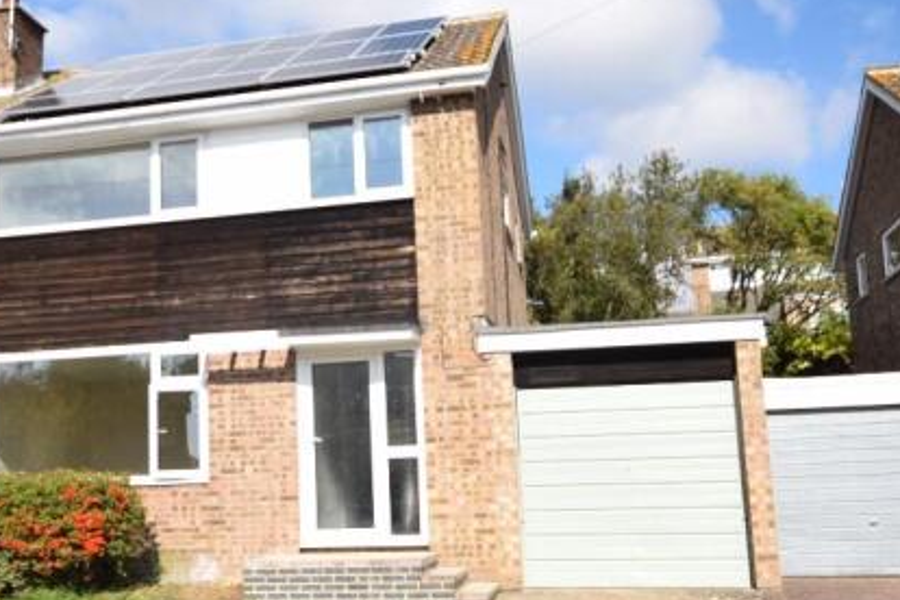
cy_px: 286
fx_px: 950
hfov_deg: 49.4
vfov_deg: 35.0
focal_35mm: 38
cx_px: 265
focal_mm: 16
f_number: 10
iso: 200
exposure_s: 1/400
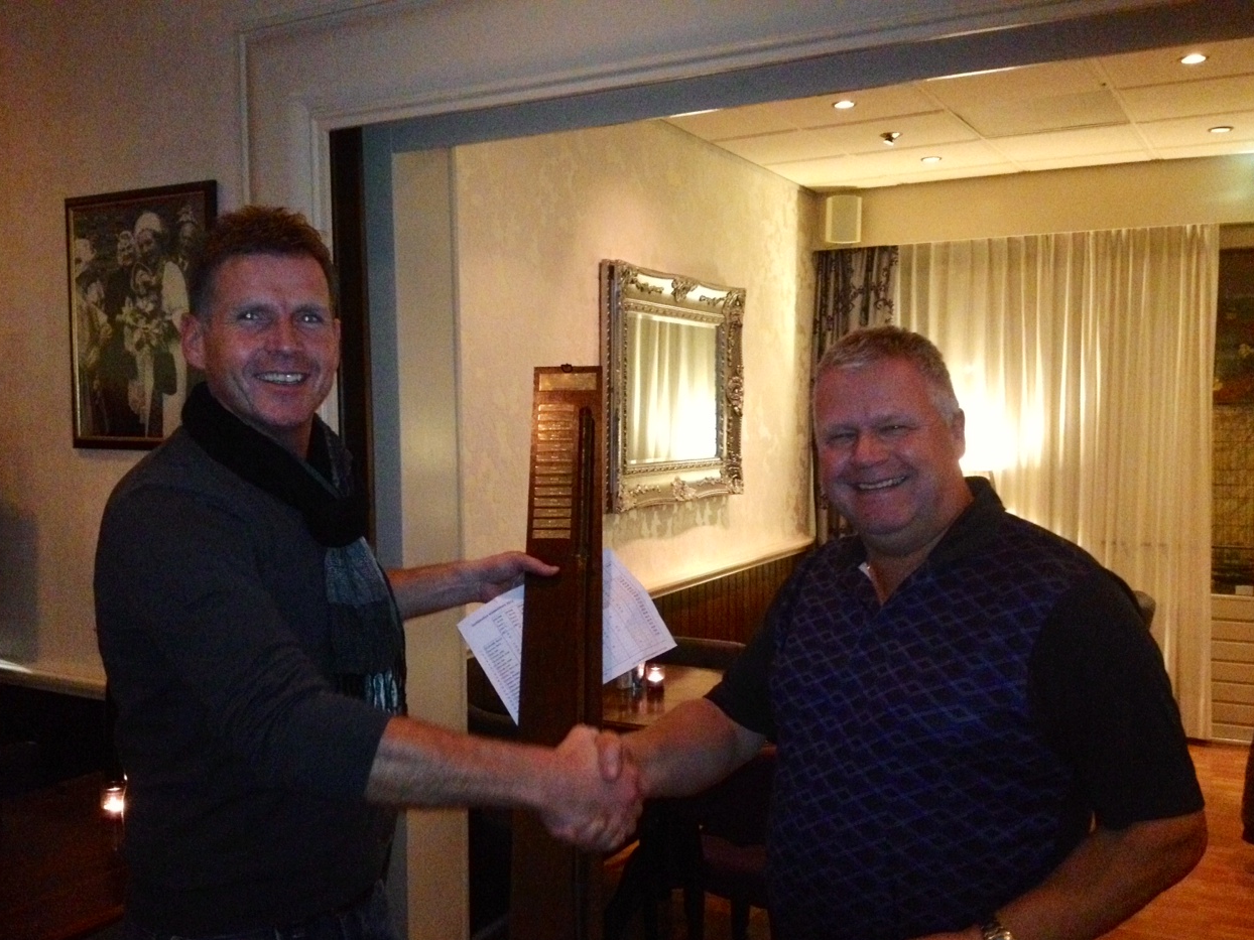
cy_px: 483
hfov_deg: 51.4
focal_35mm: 36
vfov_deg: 39.7
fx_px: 1304
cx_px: 620
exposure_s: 1/16
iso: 800
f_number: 2.4
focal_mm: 4.28
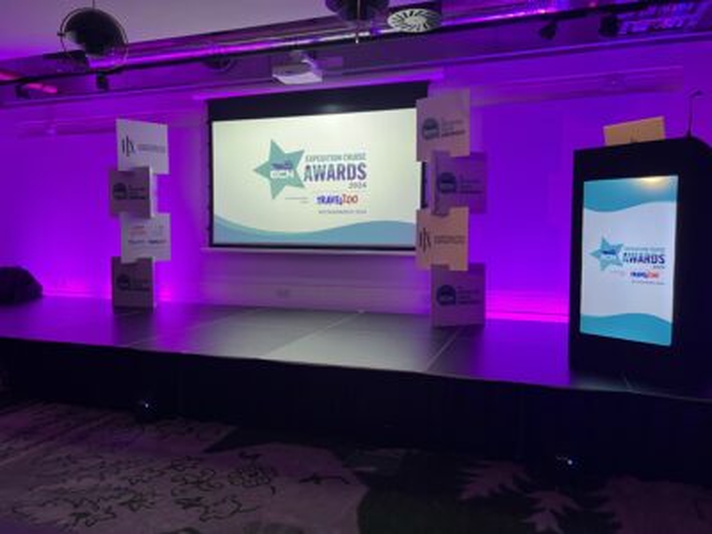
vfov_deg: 53.1
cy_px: 267
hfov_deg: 67.3
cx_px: 356
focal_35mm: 26
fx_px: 535
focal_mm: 5.7
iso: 100
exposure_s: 1/60
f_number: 1.5
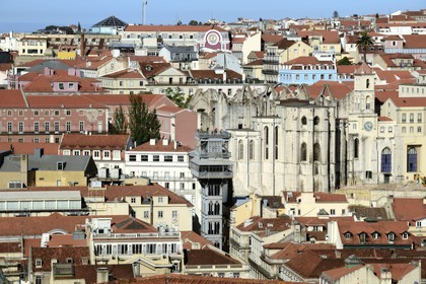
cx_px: 213
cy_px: 142
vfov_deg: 9.1
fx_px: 1775
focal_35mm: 150
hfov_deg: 13.7
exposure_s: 1/320
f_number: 14
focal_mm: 150
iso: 200
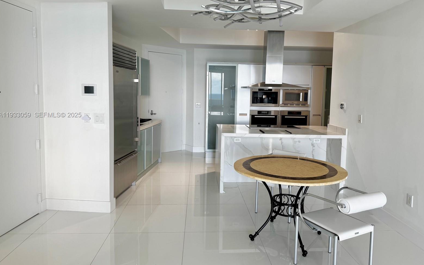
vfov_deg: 47.5
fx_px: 300
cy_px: 115
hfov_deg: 70.4
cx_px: 213
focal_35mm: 26
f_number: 1.78
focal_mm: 6.76
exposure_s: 1/120
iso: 125
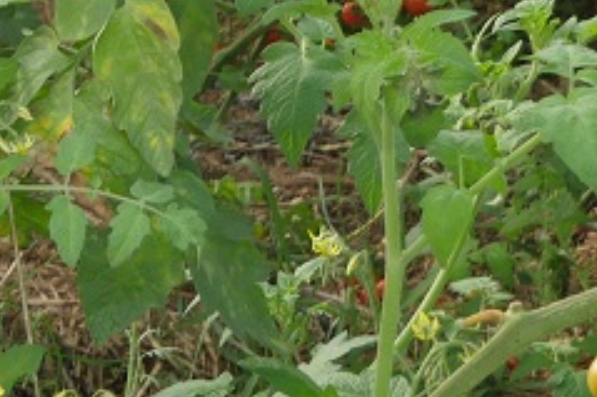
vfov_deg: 6.6
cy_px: 50
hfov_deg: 9.7
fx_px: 3463
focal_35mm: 209
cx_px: -107
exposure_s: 1/125
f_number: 4.1
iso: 200
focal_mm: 20
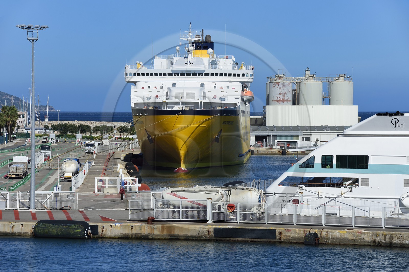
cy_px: 136
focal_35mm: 200
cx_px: 204
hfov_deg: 10.3
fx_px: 2270
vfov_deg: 6.9
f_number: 14
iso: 200
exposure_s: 1/250
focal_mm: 200
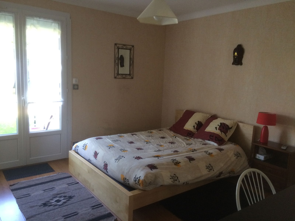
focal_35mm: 30
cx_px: 148
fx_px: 256
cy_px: 110
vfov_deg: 46.8
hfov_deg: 60.0
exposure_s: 1/30
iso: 160
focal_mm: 4.12
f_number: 2.2
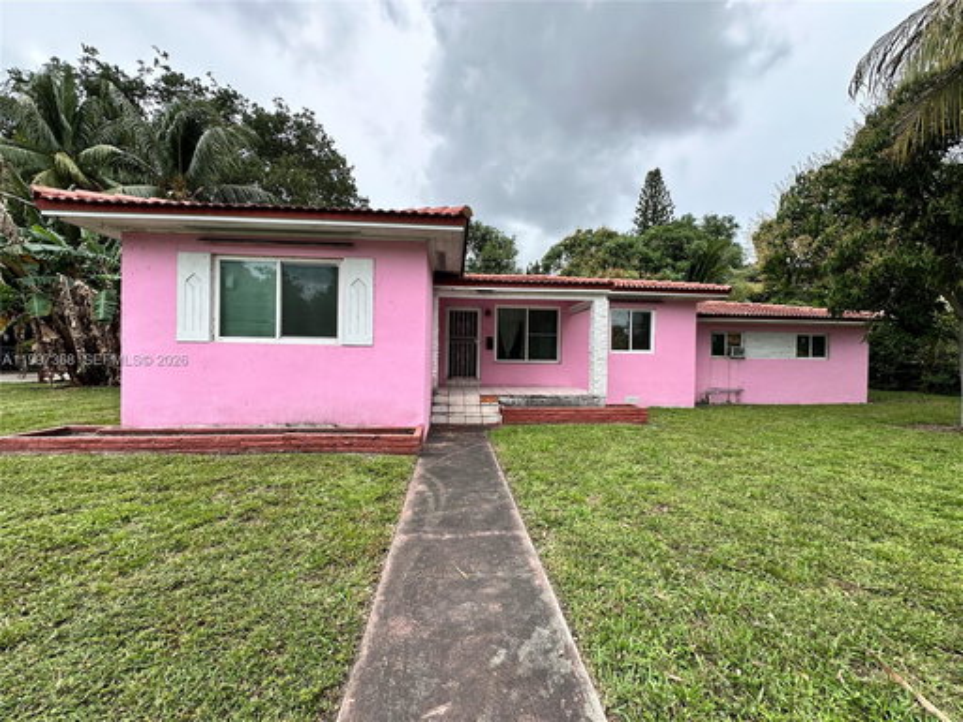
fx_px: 389
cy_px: 361
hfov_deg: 102.1
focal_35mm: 14
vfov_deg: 85.7
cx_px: 482
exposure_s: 1/307
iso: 40
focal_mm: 2.22
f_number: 2.2
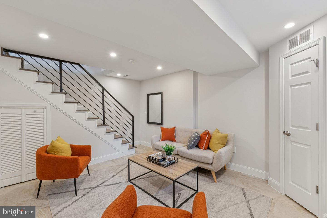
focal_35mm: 15
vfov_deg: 77.3
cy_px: 109
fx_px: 136
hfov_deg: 100.4
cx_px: 164
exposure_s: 1/3.33
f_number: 9
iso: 250
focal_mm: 10
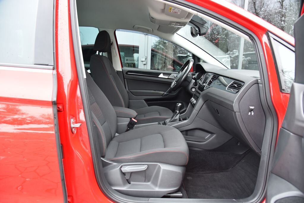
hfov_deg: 73.7
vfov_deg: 53.2
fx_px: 203
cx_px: 152
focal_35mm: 24
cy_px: 102
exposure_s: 1/80
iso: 500
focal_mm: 24
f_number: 4.5
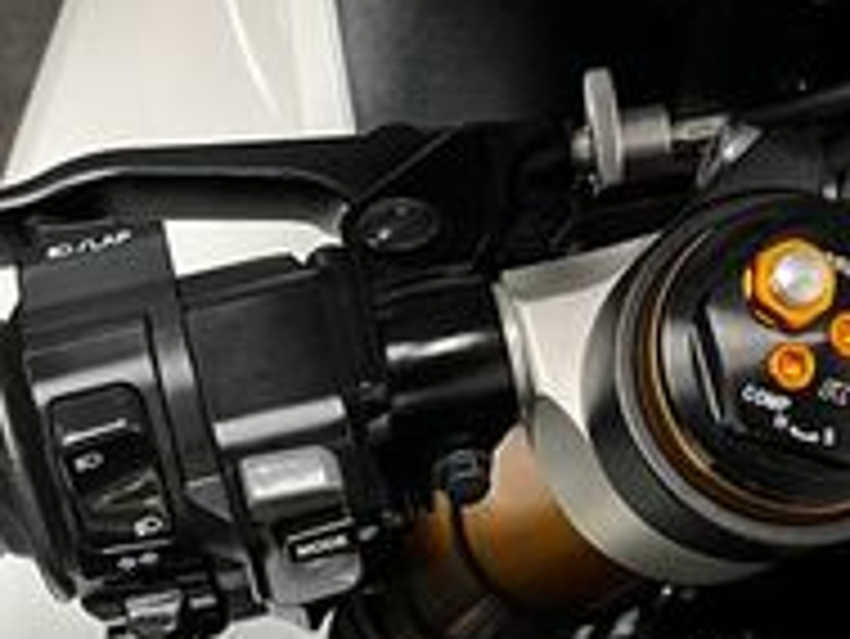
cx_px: 283
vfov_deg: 16.5
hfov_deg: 22.2
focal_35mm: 88
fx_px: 2162
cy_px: 630
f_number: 1.6
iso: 125
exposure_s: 1/50
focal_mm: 5.1
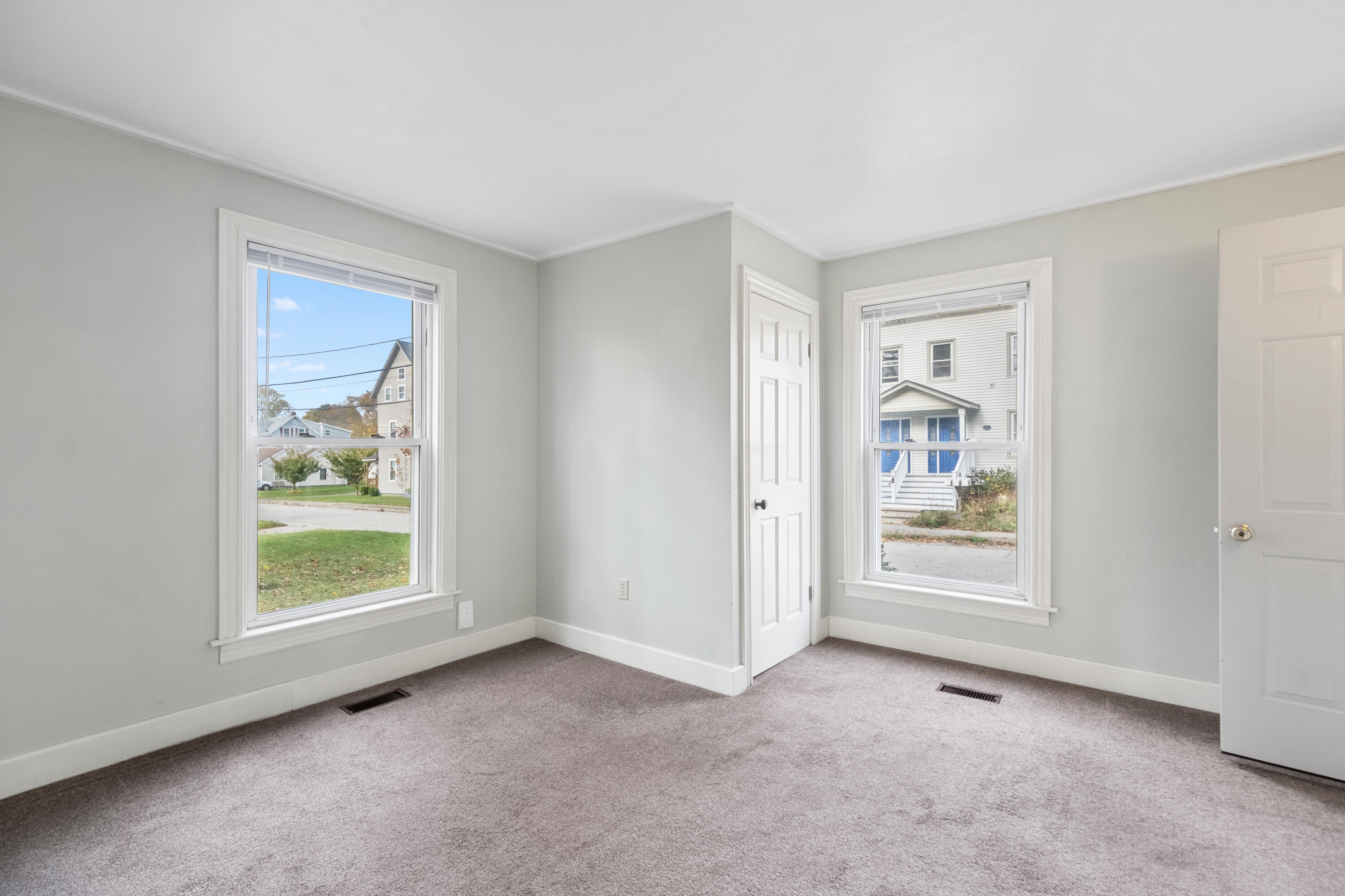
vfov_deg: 73.7
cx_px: 672
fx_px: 598
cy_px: 448
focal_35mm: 16
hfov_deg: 96.7
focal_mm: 10.4
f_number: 8
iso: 500
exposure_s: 1/4
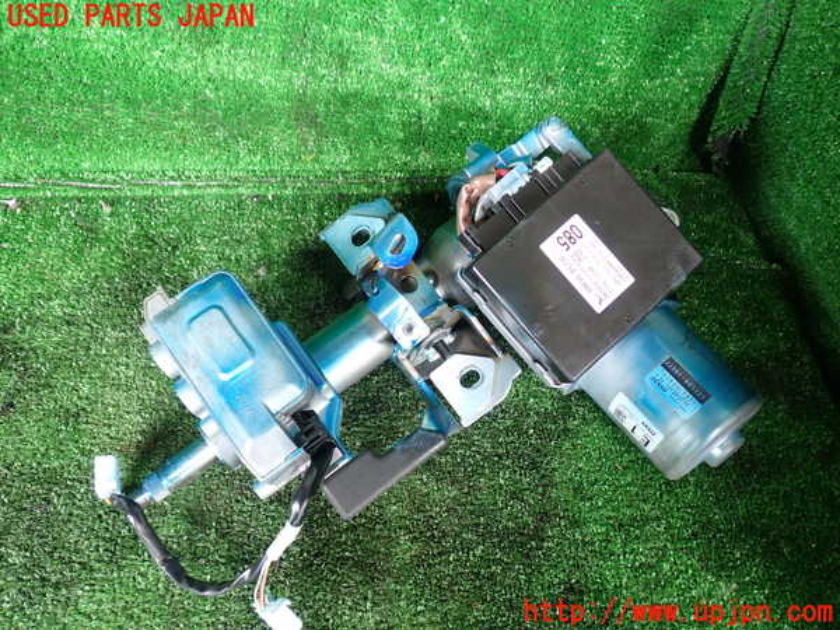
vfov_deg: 46.8
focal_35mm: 30
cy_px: 315
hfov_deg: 60.0
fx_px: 728
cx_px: 420
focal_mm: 5.4
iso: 200
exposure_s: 1/50
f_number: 2.3
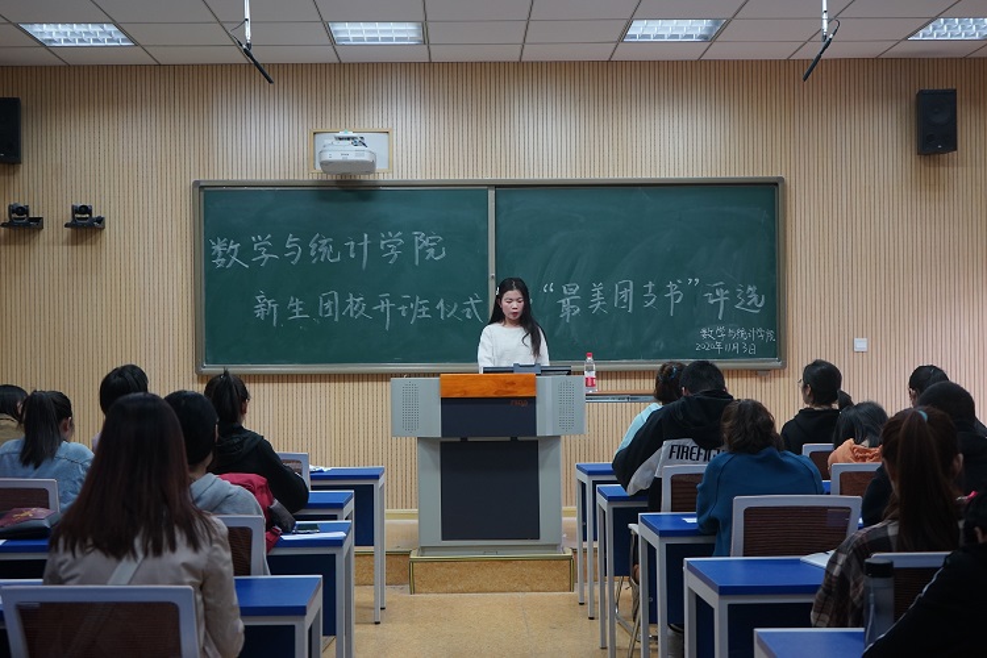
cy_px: 329
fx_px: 1261
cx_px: 494
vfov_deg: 29.2
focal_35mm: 46
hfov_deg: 42.7
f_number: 4.5
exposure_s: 1/160
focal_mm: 46
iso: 800
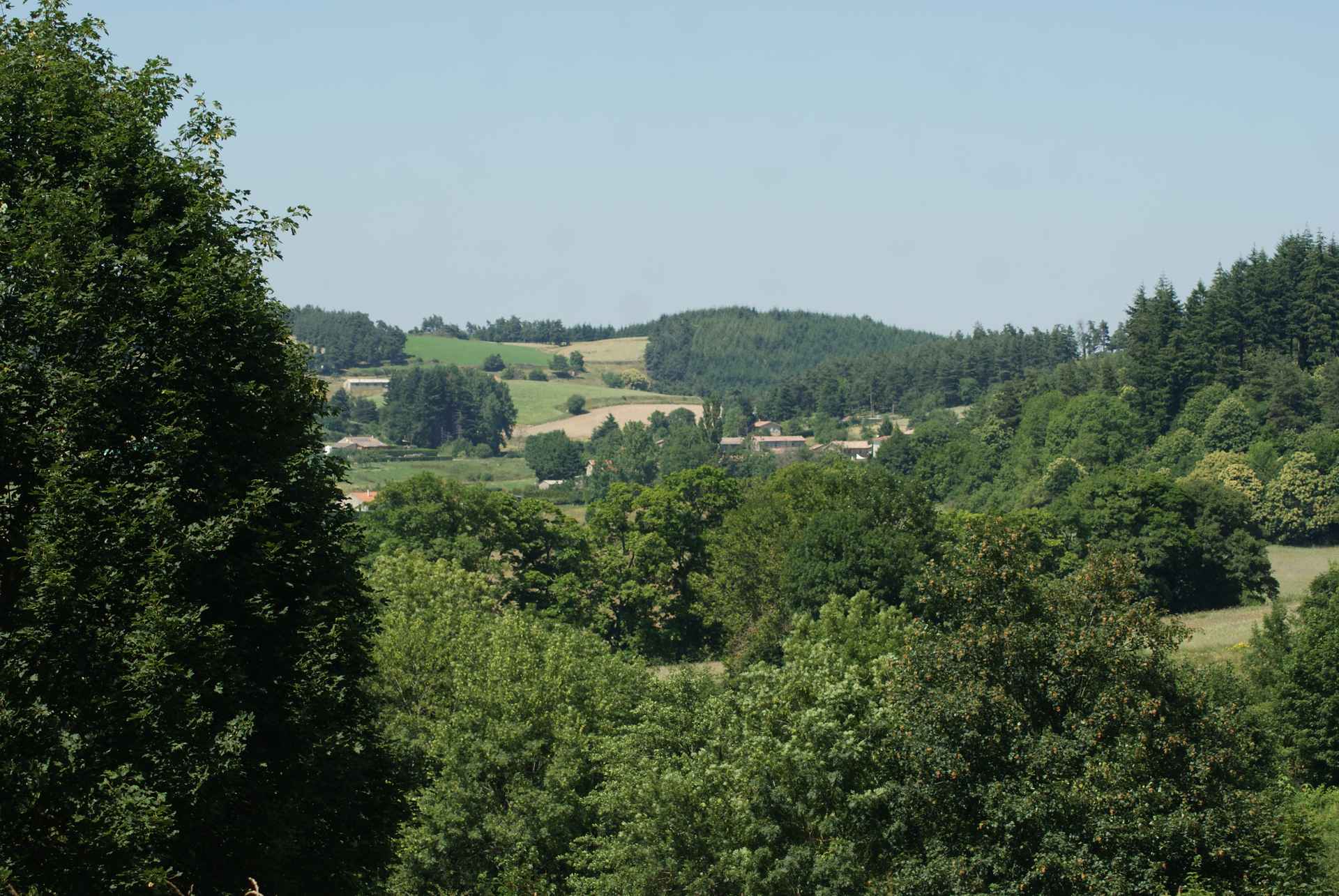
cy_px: 448
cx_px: 670
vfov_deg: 13.1
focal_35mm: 105
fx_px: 3910
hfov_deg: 19.4
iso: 100
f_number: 5.6
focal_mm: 70
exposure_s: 1/400
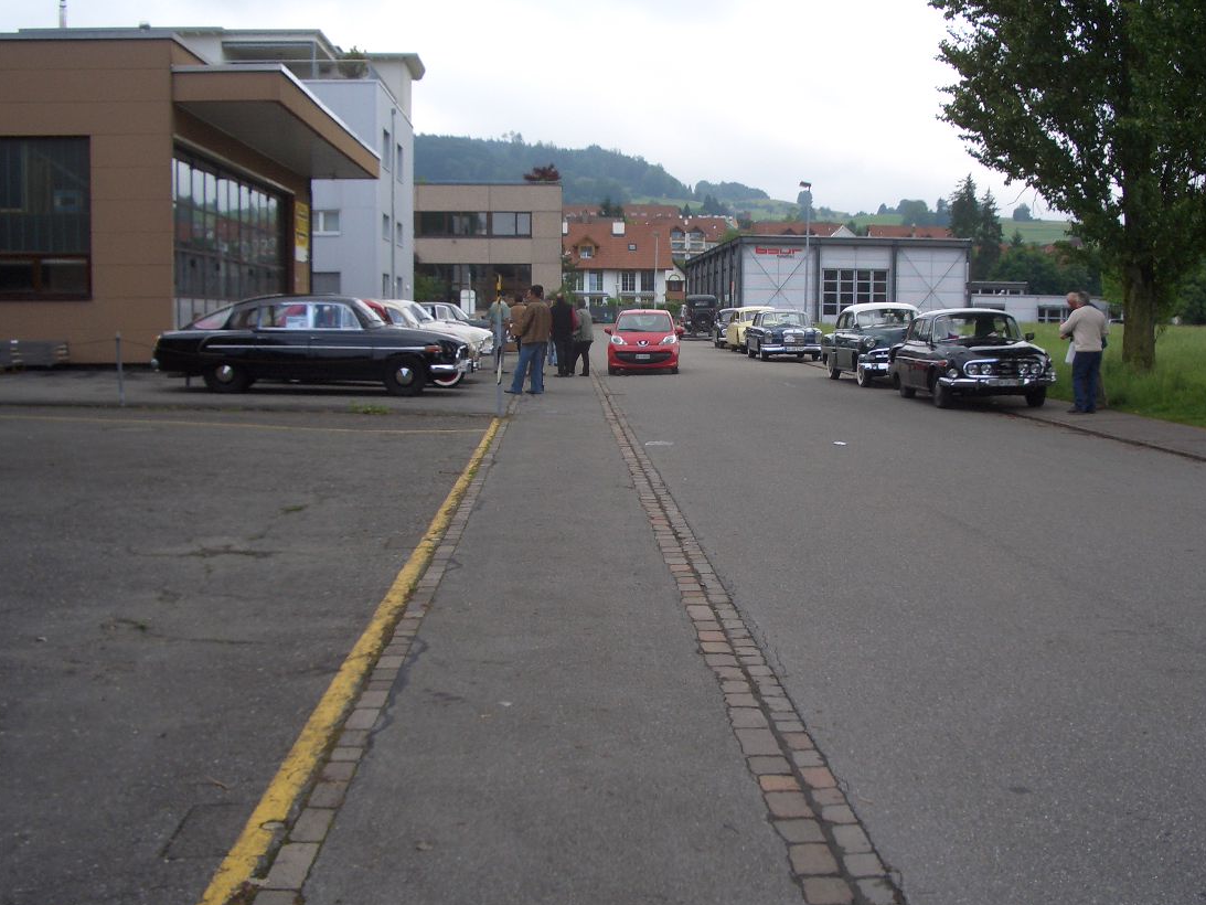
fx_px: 1429
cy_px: 493
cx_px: 663
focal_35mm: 41
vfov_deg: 35.1
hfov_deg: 45.7
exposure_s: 1/250
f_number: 4.3
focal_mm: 5.8
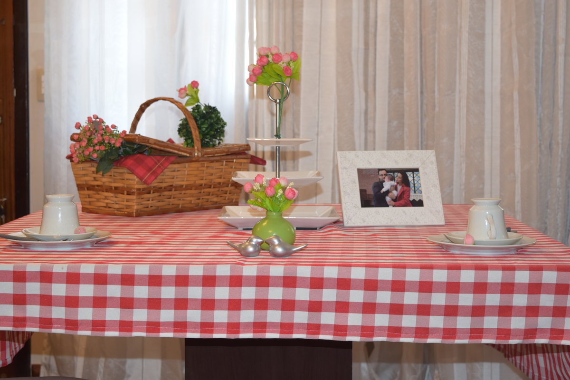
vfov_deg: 19.7
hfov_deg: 29.2
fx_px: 1092
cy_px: 190
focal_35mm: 69
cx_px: 285
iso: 400
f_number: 5
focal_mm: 46
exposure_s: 1/30
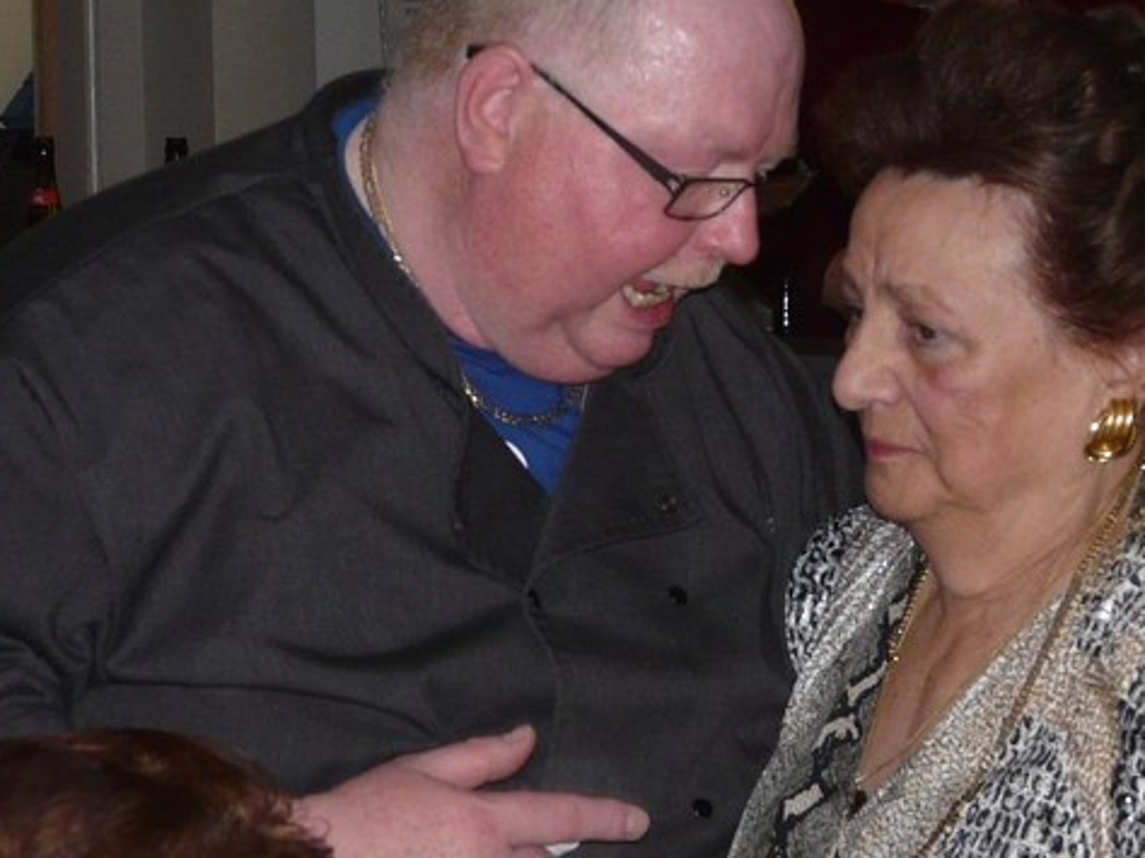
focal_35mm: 190
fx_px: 6281
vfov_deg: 7.8
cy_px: 379
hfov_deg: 10.4
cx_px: 657
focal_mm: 15.4
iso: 200
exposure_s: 1/50
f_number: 3.6
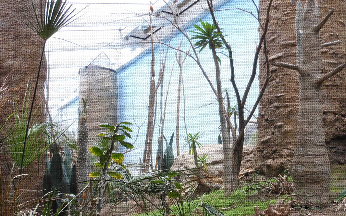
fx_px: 443
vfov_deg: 26.5
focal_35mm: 47
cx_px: 178
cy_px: 194
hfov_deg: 42.6
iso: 125
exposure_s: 1/30
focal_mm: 5
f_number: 3.7
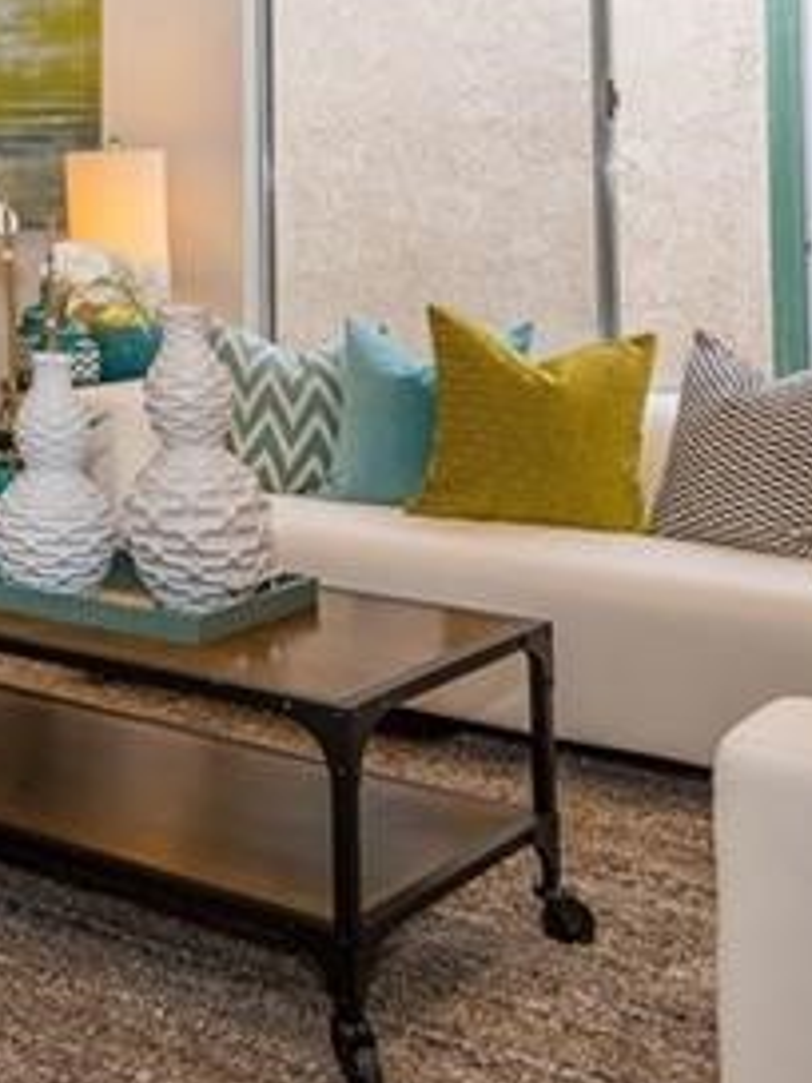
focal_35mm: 58
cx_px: -151
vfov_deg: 31.8
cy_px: 133
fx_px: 1814
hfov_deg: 23.2
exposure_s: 1/50
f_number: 6.3
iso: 200
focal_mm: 16
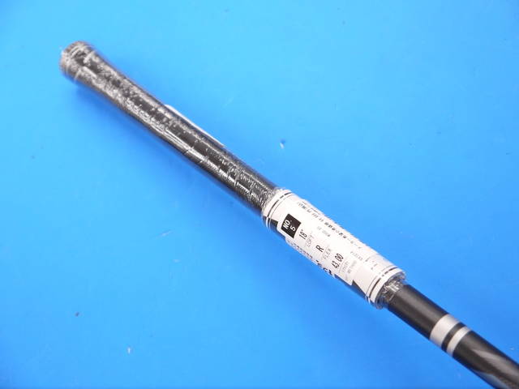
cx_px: 260
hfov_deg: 33.2
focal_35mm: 58
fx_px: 870
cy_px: 194
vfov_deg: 25.2
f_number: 4.9
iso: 320
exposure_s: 1/60
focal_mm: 29
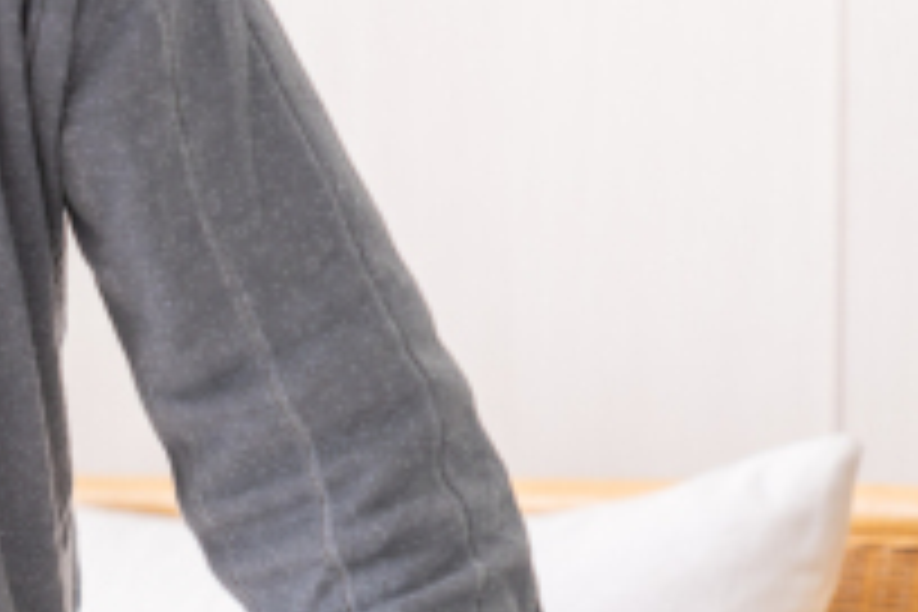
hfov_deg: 9.3
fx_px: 5584
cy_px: 842
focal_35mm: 219
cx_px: -216
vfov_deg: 6.2
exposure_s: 1/500
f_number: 2.8
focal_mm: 70
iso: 320
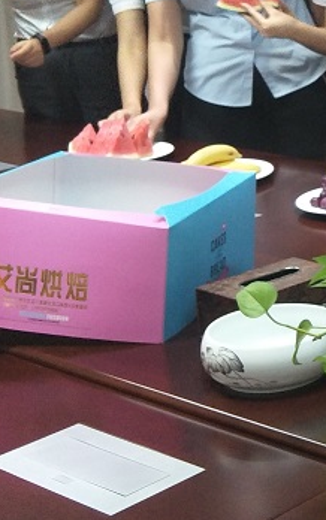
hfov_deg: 14.6
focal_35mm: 67
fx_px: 951
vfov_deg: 30.0
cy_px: 117
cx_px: 719
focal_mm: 3.79
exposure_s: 1/33
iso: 322
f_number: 1.7
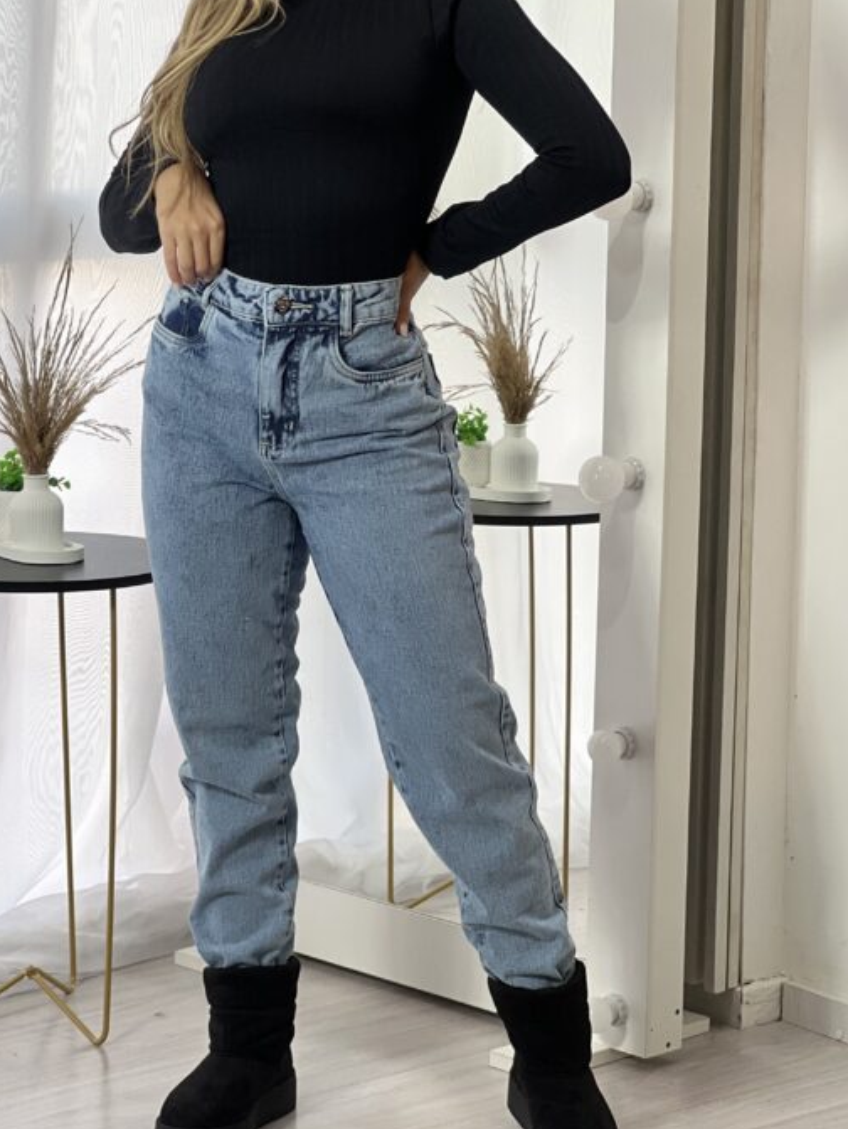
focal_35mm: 107
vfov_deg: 18.4
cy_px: 470
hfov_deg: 13.8
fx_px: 3492
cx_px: 337
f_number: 2.8
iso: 80
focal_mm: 9
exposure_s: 1/120
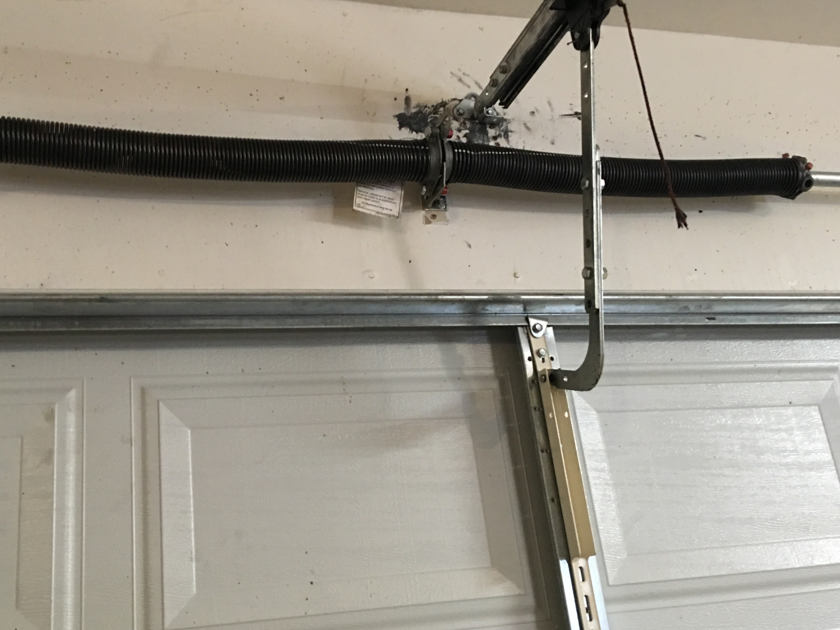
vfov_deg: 36.8
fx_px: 946
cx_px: 365
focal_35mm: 39
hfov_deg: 47.7
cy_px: 275
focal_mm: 4.15
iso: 100
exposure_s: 1/15
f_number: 2.2
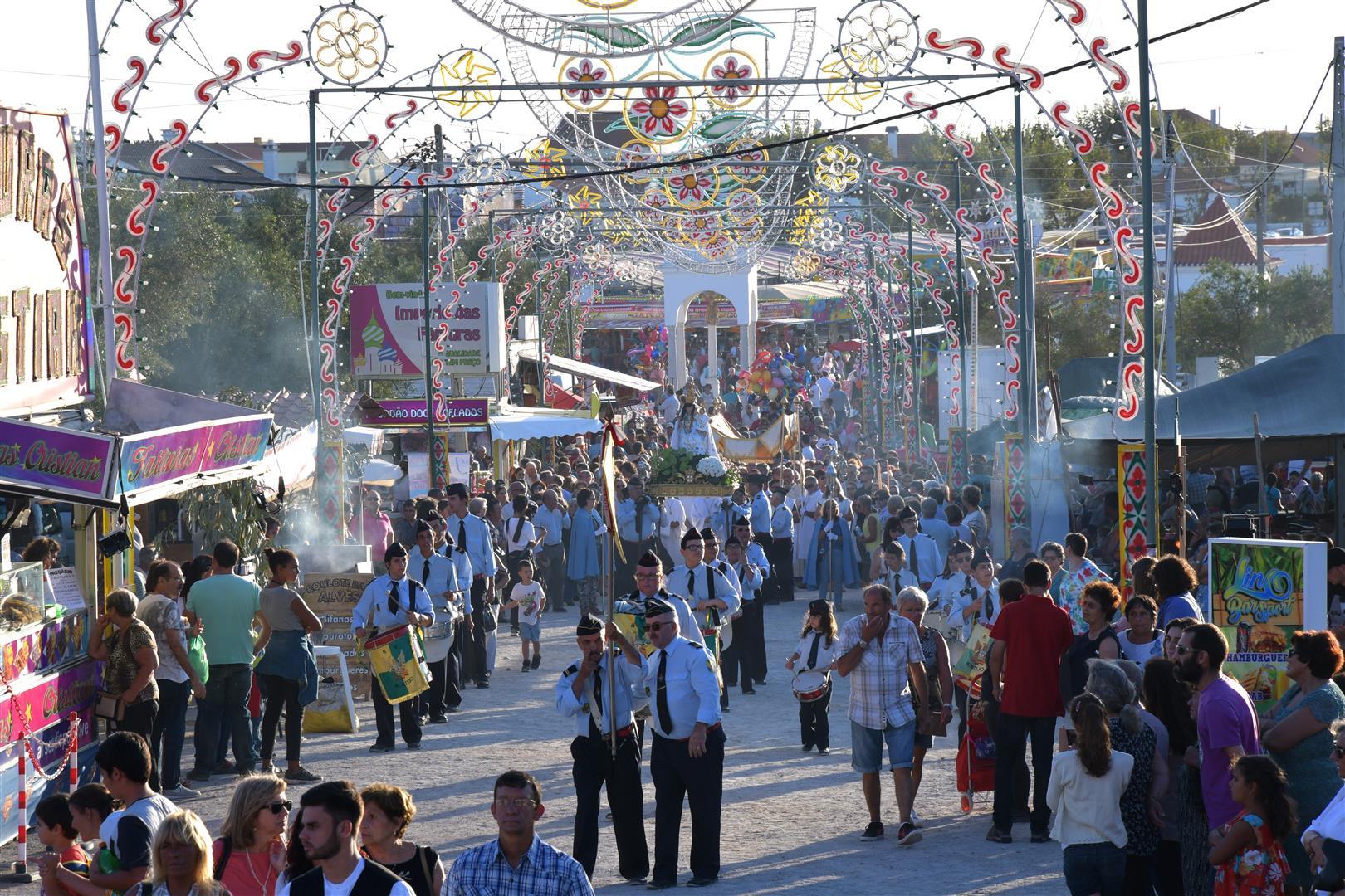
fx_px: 4483
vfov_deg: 11.4
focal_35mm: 120
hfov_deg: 17.1
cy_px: 448
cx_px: 672
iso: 250
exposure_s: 1/320
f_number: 8
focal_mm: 80
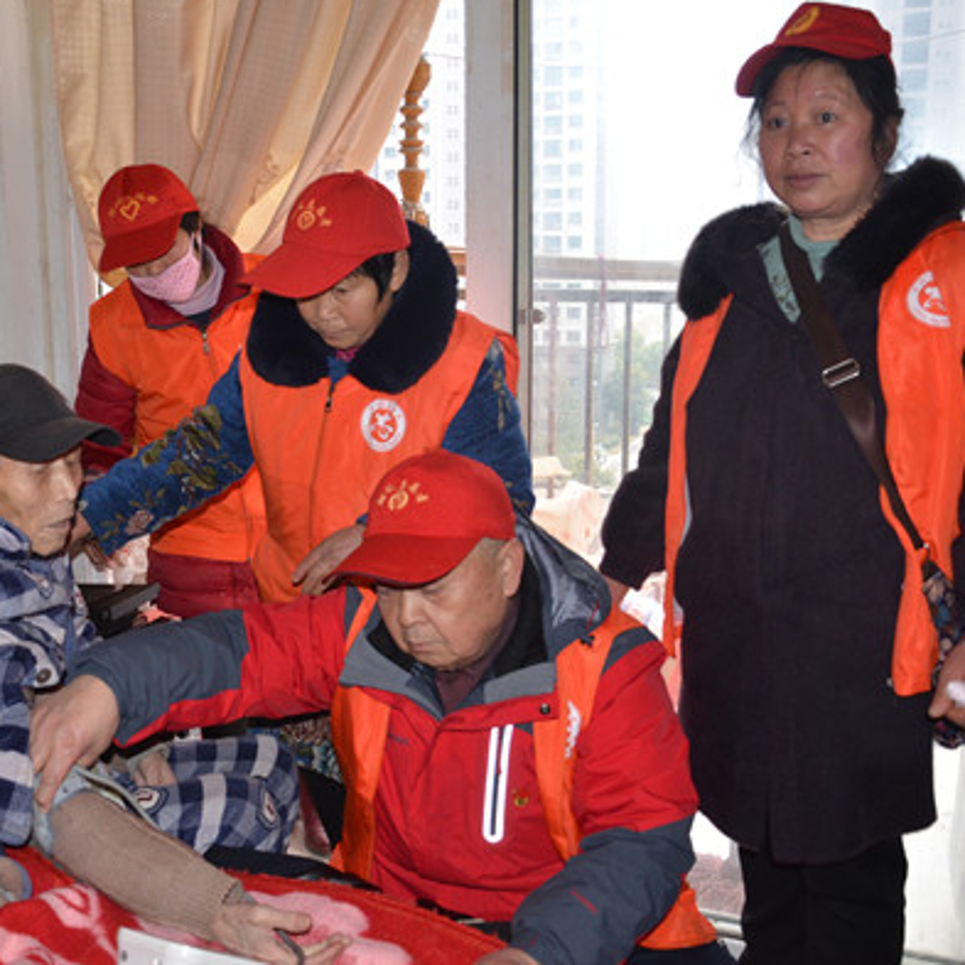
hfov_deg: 46.9
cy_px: 478
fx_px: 1104
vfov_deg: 47.2
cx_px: 373
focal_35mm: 35
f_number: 4.5
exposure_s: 1/60
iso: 640
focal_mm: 18
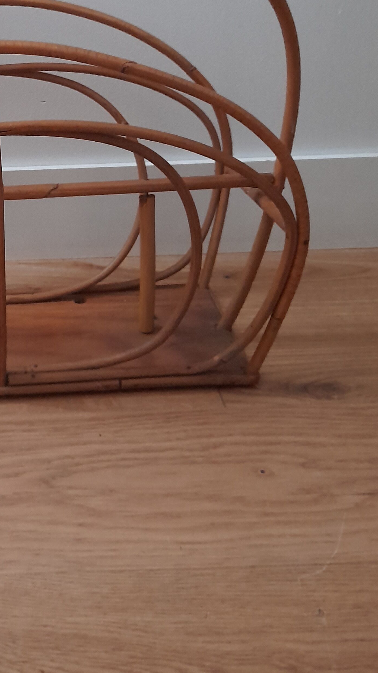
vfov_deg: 44.8
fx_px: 784
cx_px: 5
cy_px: 168
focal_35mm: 44
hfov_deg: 25.8
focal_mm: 4.6
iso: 640
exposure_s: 1/20
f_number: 2
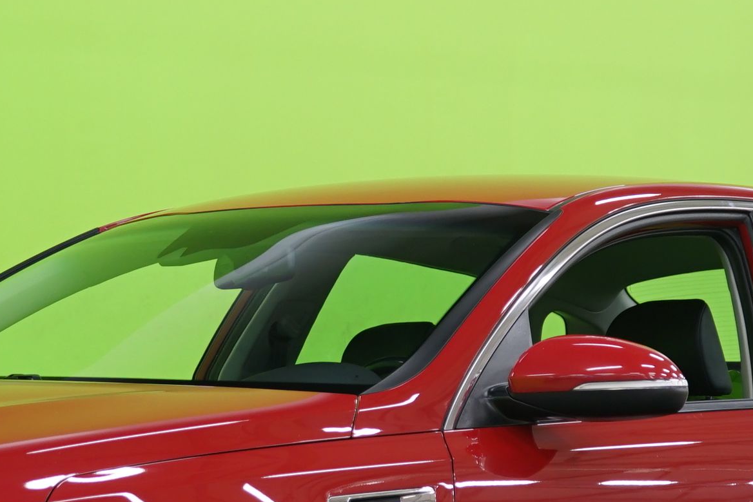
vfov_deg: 8.8
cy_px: 386
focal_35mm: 155
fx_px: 3242
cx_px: 271
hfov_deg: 13.2
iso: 400
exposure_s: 1/8
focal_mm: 46
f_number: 4.5
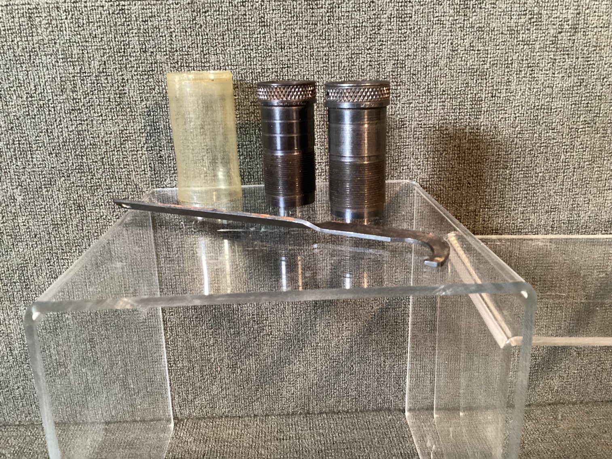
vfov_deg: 45.4
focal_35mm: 31
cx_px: 306
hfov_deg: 58.3
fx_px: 548
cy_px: 230
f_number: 2.4
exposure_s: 1/30
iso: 400
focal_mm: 3.3
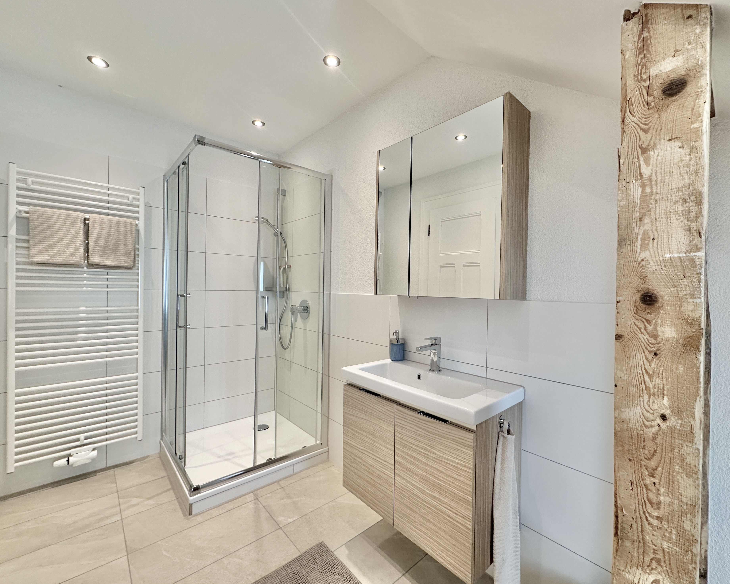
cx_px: 375
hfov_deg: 96.8
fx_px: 324
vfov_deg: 84.0
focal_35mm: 15
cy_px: 292
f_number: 2.2
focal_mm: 2.22
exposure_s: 1/100
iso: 125
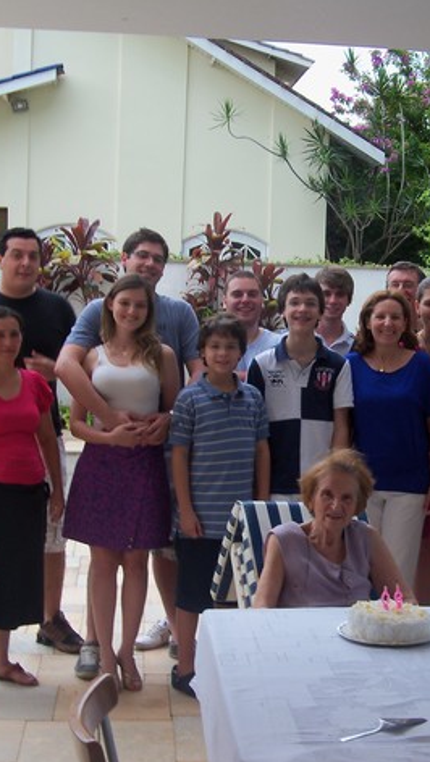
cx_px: 289
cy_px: 381
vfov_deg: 33.8
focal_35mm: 62
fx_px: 1255
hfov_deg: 19.4
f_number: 3.7
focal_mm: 7.5
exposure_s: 1/50
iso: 80
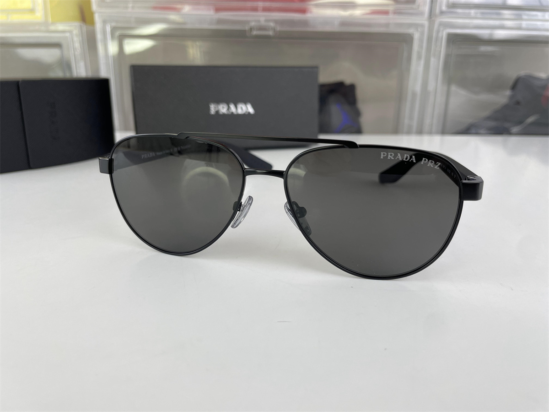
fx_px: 412
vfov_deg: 53.1
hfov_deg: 67.3
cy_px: 206
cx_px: 274
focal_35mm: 26
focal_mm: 4.2
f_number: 1.6
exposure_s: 1/135
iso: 32
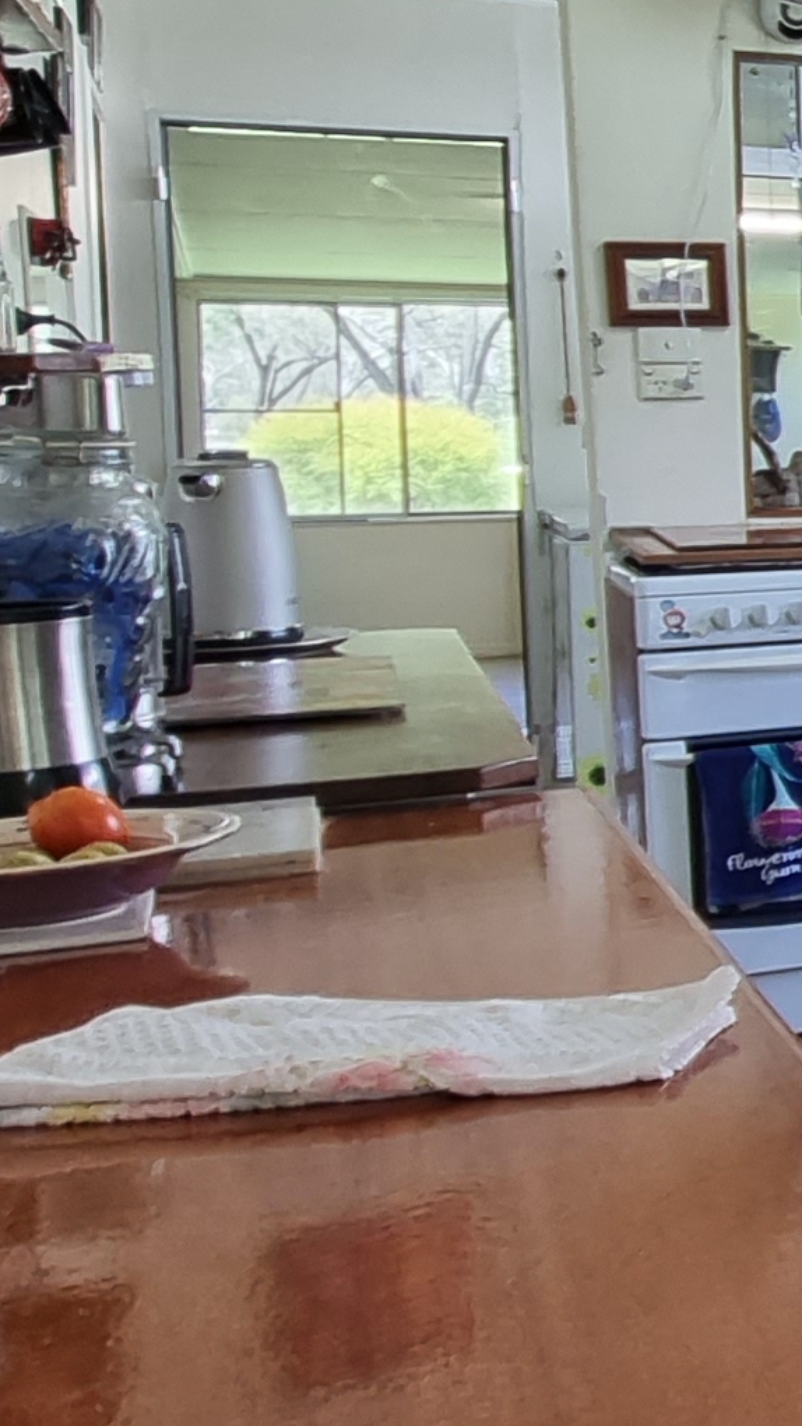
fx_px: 2116
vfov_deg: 37.0
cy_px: 534
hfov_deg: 13.9
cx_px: 1995
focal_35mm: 56
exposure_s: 1/50
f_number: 2.2
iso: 80
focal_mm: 2.2
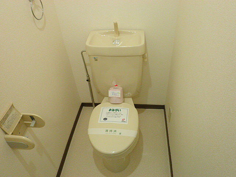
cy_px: 88
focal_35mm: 26
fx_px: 177
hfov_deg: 67.3
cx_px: 118
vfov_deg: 53.1
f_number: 2.8
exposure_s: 1/25
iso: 160
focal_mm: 4.7
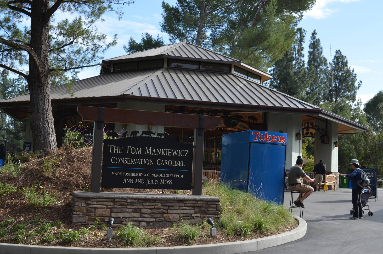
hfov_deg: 43.7
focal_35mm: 45
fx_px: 478
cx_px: 192
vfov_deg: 29.7
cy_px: 127
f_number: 8
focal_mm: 30
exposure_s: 1/250
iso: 200
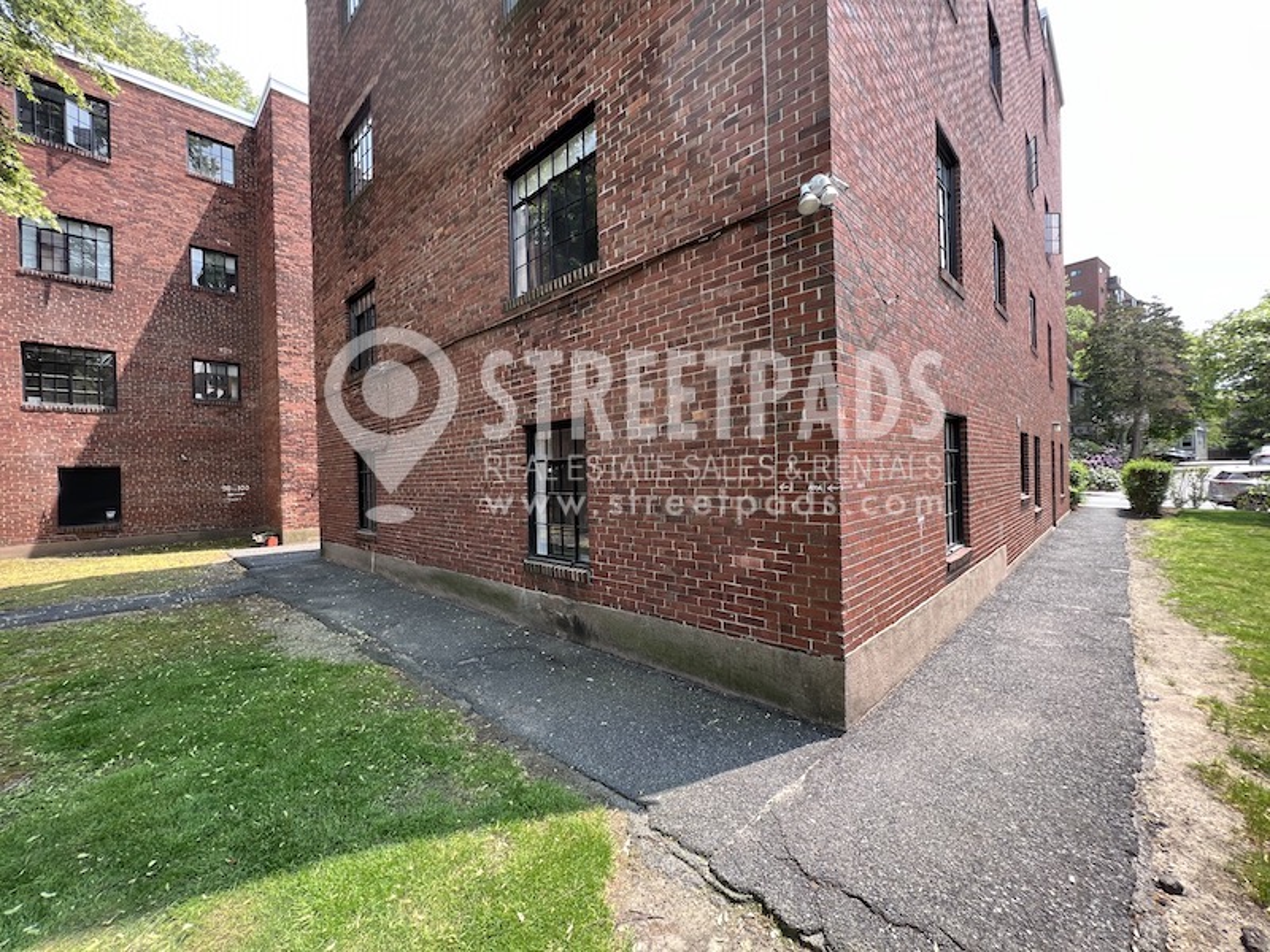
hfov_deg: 106.2
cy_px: 476
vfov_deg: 89.9
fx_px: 477
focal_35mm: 13
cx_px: 635
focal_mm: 1.57
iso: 32
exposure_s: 1/132
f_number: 1.8
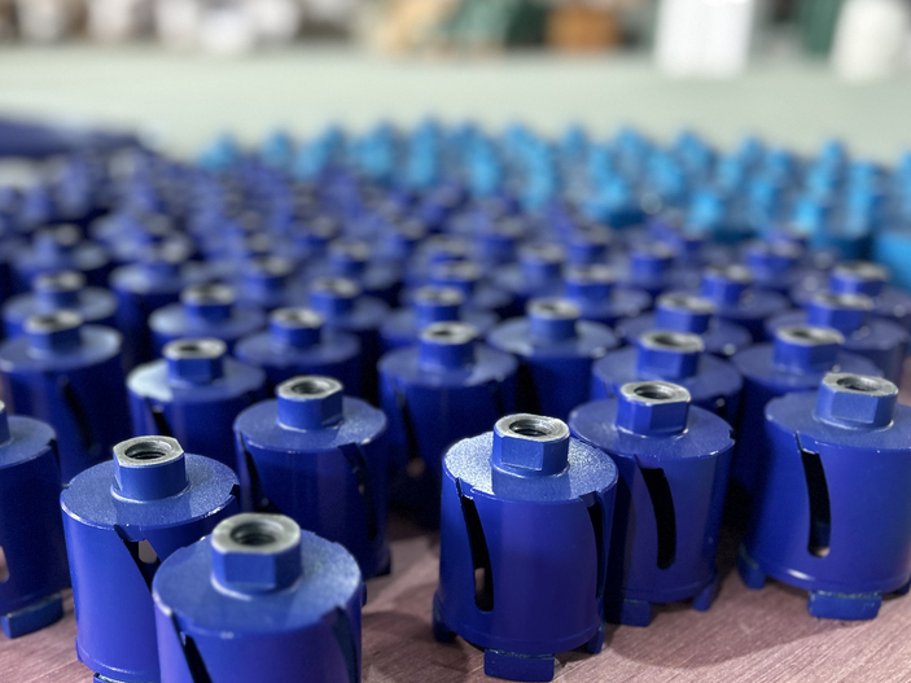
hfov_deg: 49.4
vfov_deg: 38.2
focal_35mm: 37
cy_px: 454
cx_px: 317
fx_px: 974
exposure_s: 1/50
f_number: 1.5
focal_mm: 5.7
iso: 250
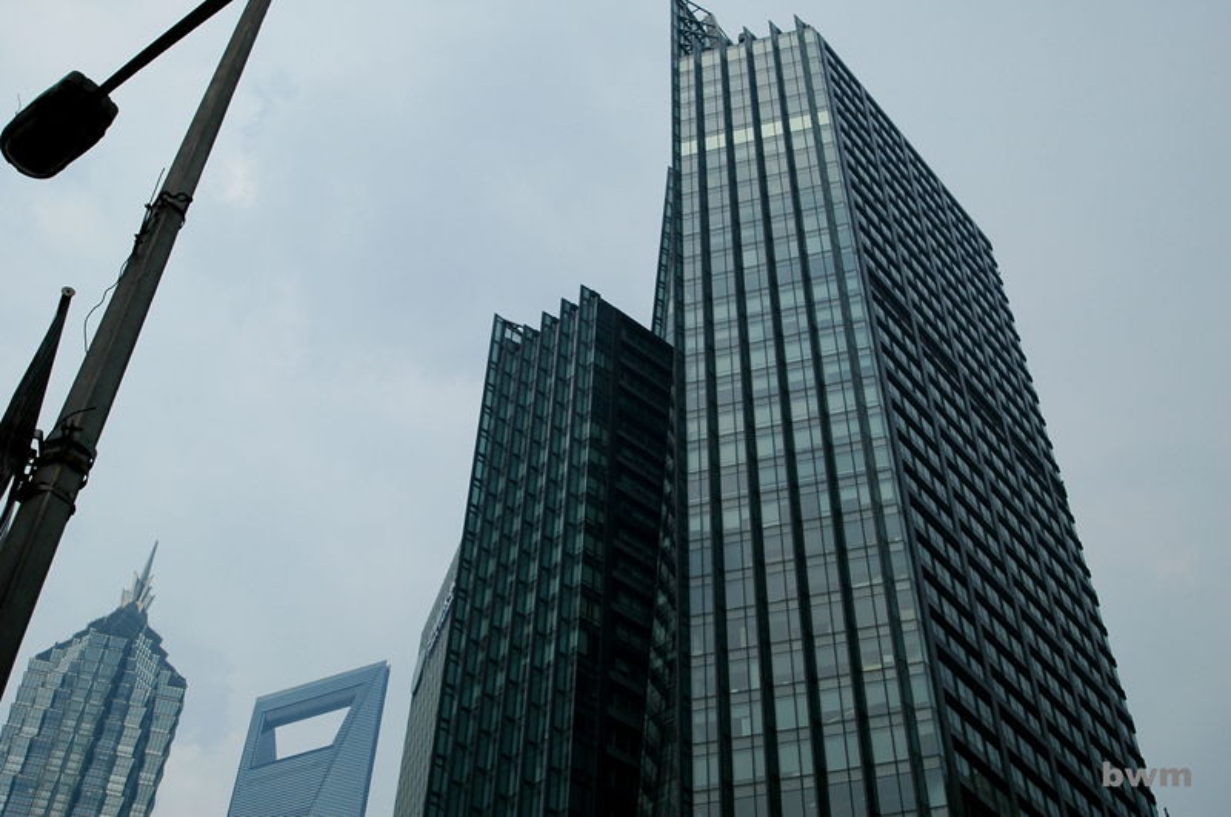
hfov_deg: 46.5
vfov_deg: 31.8
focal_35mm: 42
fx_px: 1434
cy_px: 408
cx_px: 616
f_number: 11
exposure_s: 1/400
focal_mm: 28
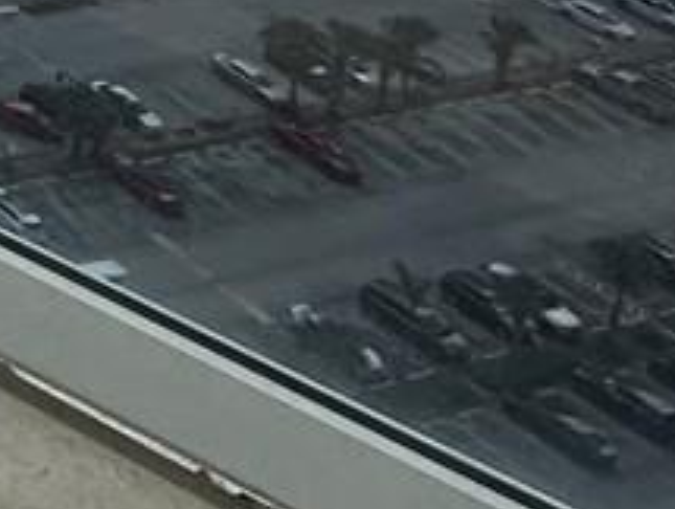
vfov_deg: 11.5
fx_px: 2031
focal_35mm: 104
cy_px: -748
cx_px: -1137
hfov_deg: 12.5
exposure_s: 1/1416
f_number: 2.2
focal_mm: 2.22
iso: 50
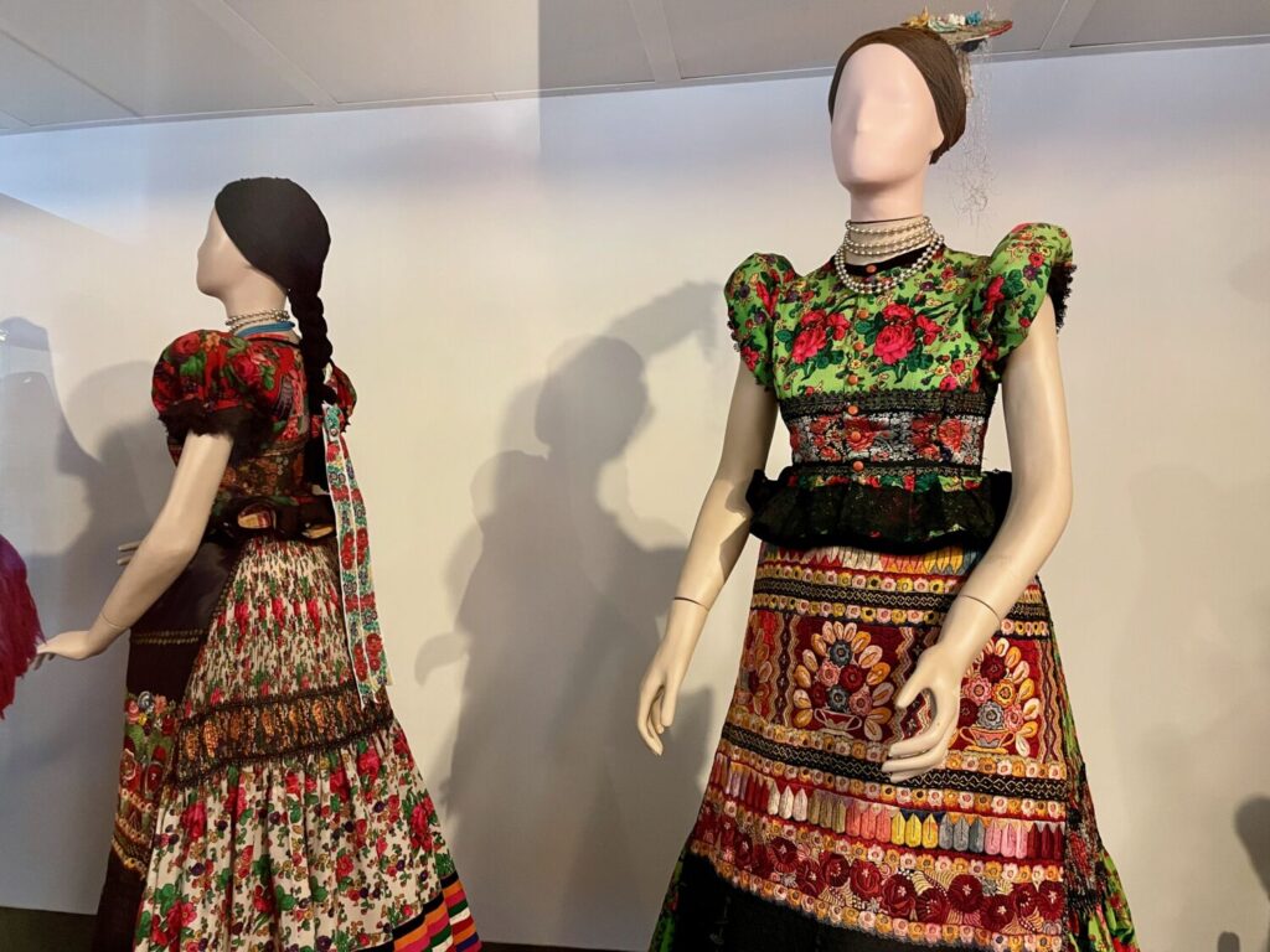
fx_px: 954
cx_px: 635
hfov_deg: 67.3
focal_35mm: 26
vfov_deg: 53.1
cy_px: 476
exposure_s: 1/33
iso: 640
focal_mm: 4.2
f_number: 1.6
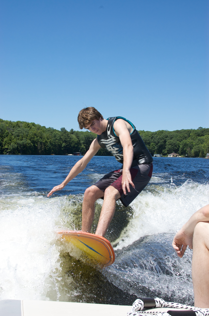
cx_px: 104
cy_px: 158
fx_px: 460
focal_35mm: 52
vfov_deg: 37.9
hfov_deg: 25.6
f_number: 10
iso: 400
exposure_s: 1/400
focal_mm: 35
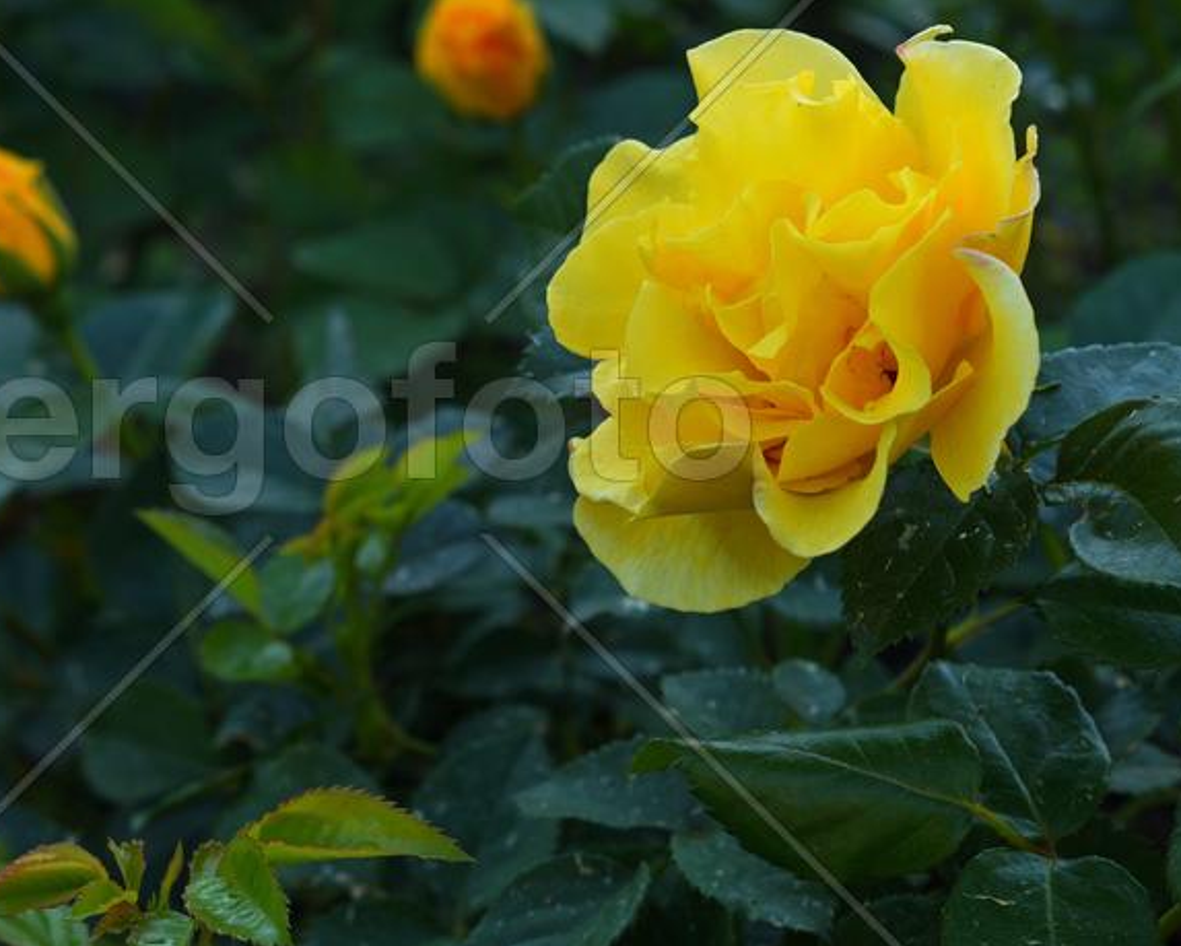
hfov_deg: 17.9
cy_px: 429
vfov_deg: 14.4
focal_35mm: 107
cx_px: 377
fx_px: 3742
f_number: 5.6
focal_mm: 50
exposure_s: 1/80
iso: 320
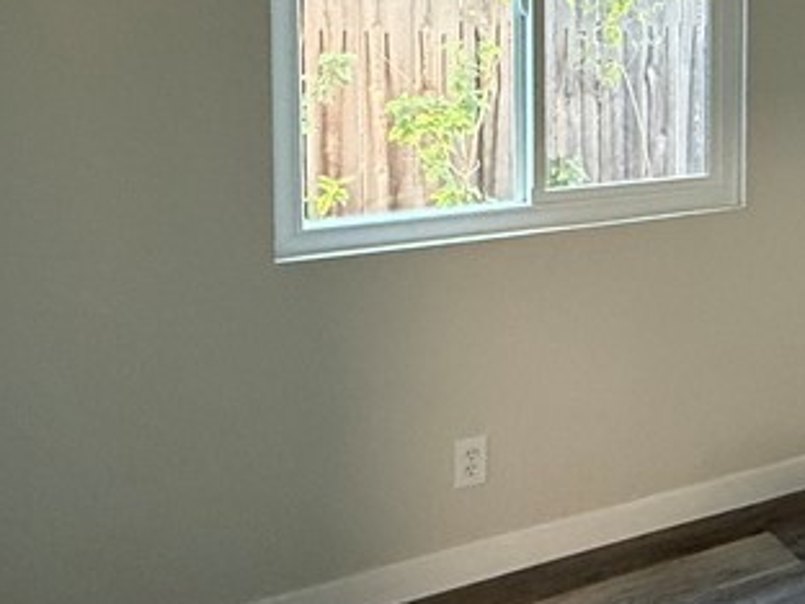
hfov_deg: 36.7
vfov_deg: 30.1
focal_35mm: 46
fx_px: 1070
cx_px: 818
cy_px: 54
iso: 400
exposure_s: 1/60
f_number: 2.2
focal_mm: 2.22
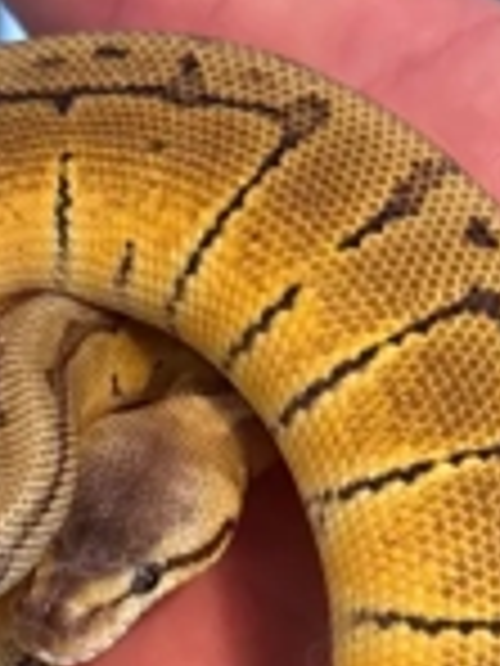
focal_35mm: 130
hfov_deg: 11.4
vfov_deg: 15.0
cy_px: 616
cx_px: 117
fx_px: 2504
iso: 250
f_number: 1.78
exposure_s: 1/42
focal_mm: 6.76
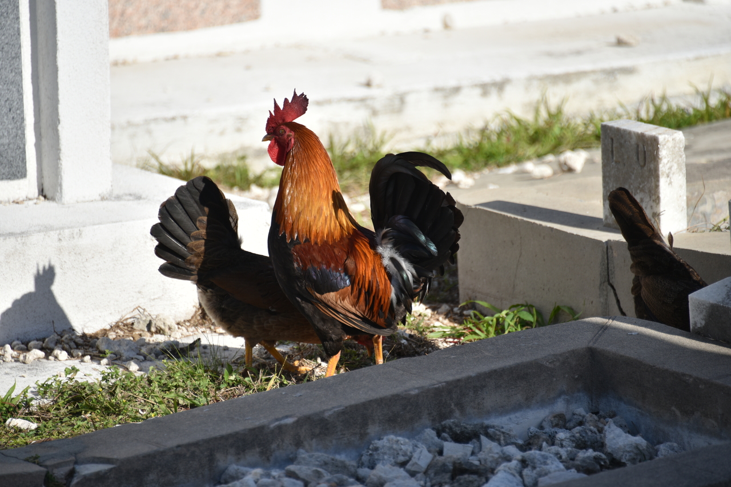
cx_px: 366
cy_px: 244
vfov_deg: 4.6
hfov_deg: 6.9
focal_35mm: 300
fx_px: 6093
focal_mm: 300
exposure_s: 1/640
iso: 100
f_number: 5.6
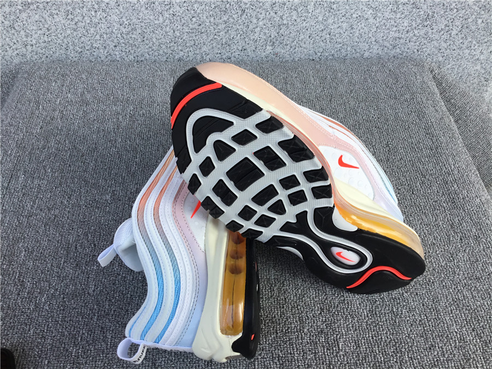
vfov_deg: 45.4
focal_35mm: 31
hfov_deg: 58.4
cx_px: 246
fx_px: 441
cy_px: 184
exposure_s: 1/306
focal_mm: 3.3
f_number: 2.4
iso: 25
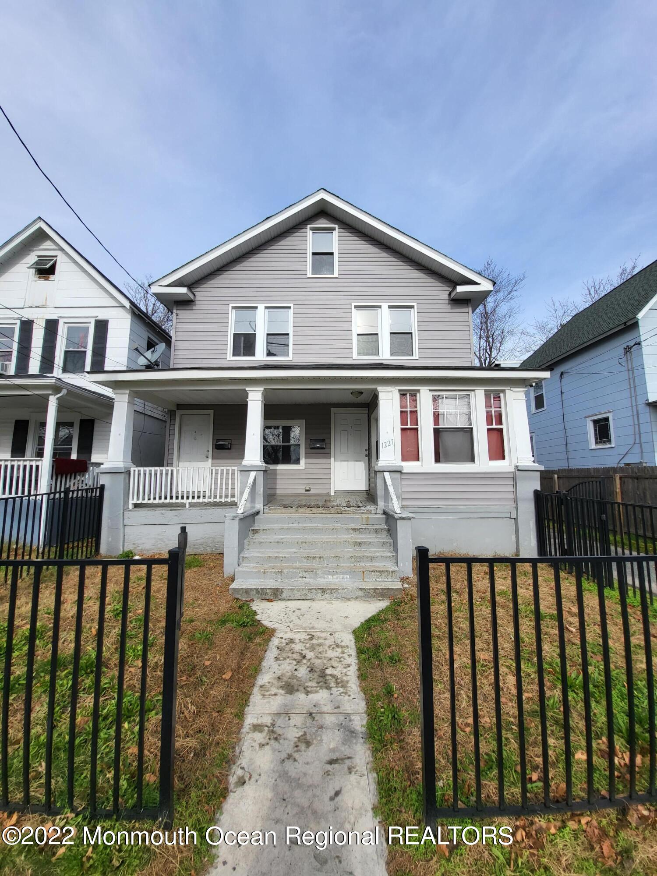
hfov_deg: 89.9
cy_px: 438
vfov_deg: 106.2
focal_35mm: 13
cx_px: 328
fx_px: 329
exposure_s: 1/724
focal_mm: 1.74
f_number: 2.2
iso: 32
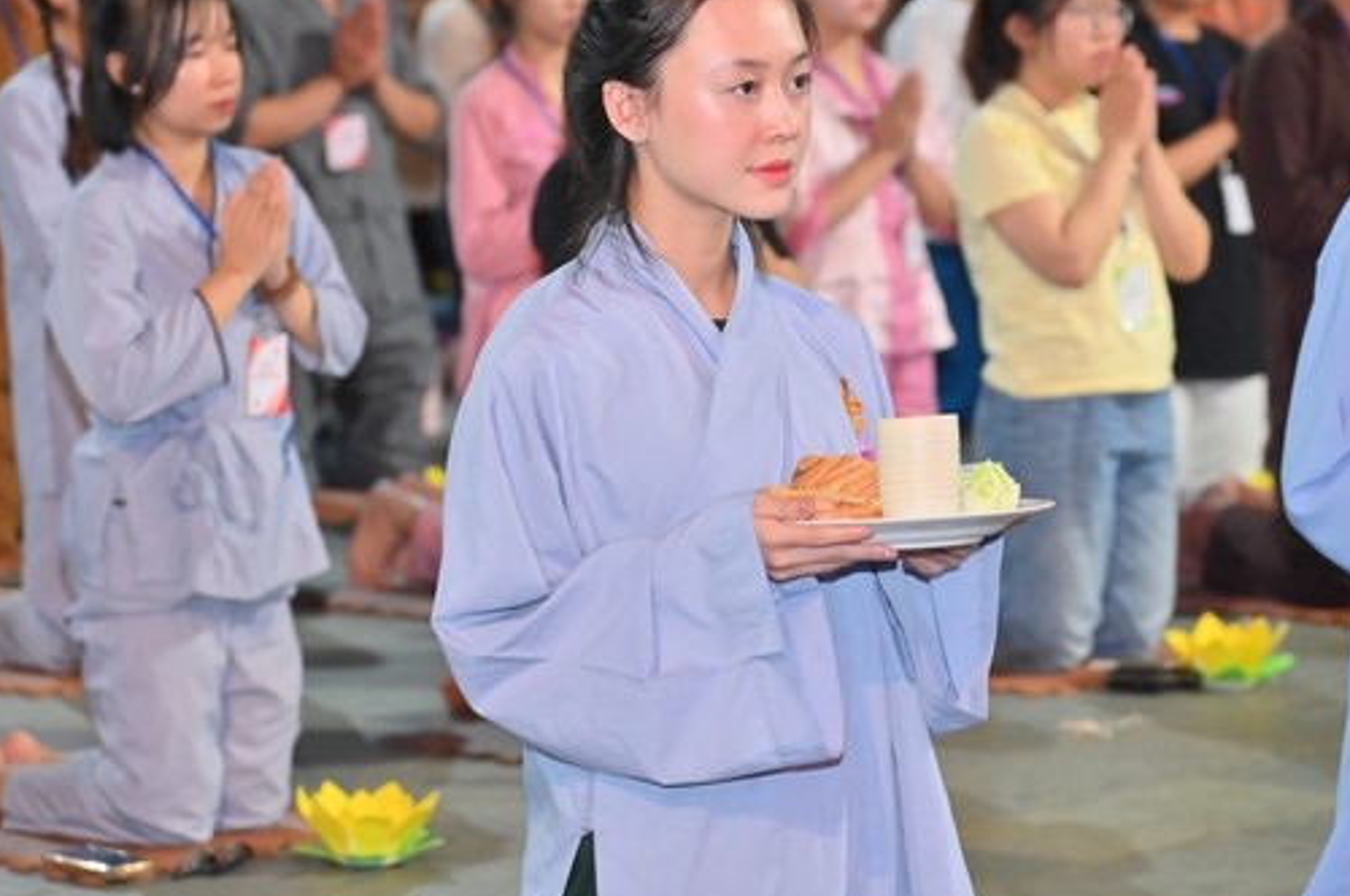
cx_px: 853
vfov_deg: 8.8
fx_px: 5842
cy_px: 354
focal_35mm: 156
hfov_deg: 13.2
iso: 1600
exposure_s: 1/50
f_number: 4.5
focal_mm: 120
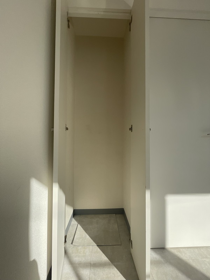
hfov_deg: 85.7
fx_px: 113
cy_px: 140
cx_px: 105
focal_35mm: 14
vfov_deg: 102.1
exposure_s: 1/1410
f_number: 2.4
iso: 32
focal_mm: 1.55
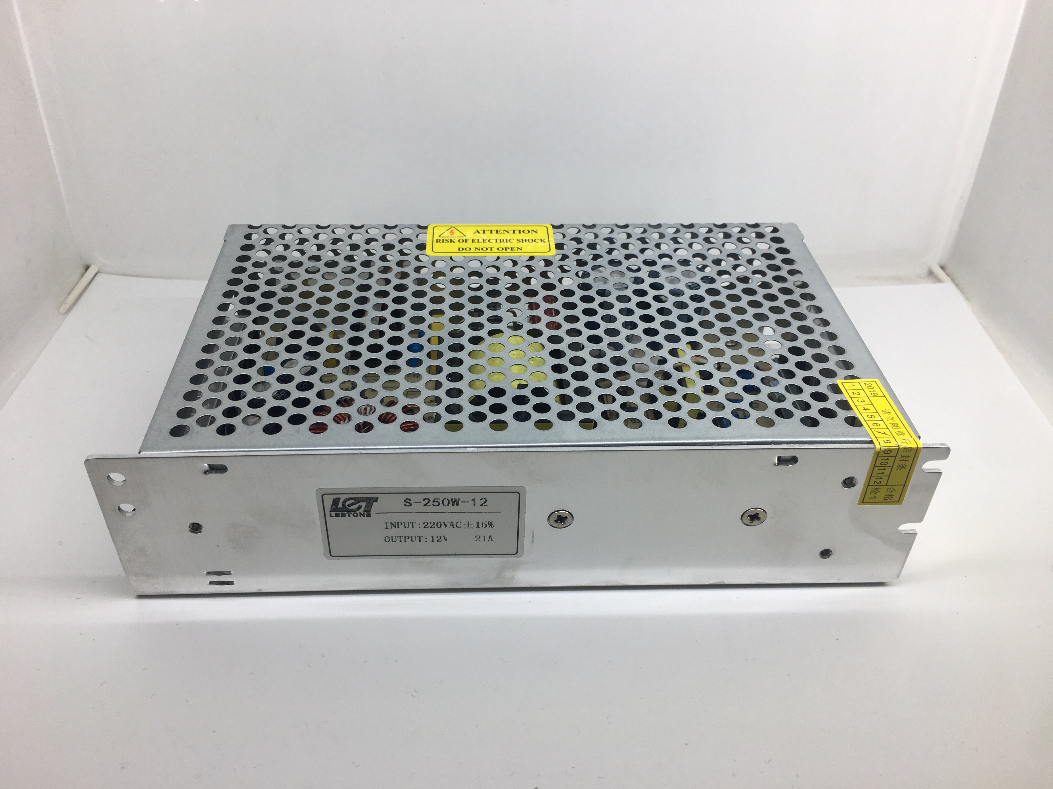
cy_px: 394
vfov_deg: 48.2
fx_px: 882
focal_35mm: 29
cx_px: 526
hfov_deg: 61.7
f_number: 2.2
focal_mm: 4.15
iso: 25
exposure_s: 1/167
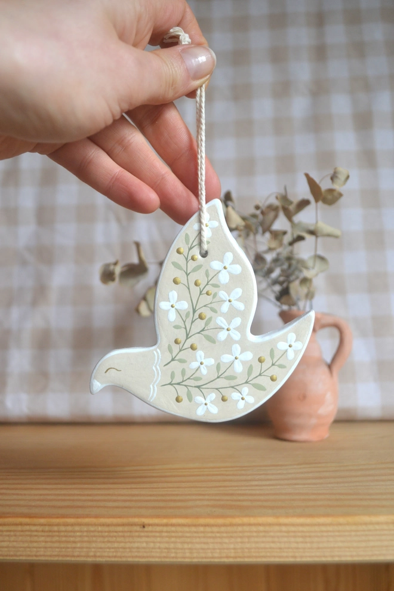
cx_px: 197
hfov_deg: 36.9
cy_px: 296
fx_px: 591
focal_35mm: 36
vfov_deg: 53.1
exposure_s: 1/60
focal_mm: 24
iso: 400
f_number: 4
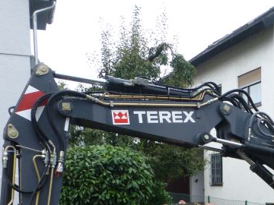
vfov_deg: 23.0
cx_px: 265
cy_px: 226
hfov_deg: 30.3
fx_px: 475
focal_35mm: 60
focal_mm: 4.8
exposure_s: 1/200
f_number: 4
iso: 100
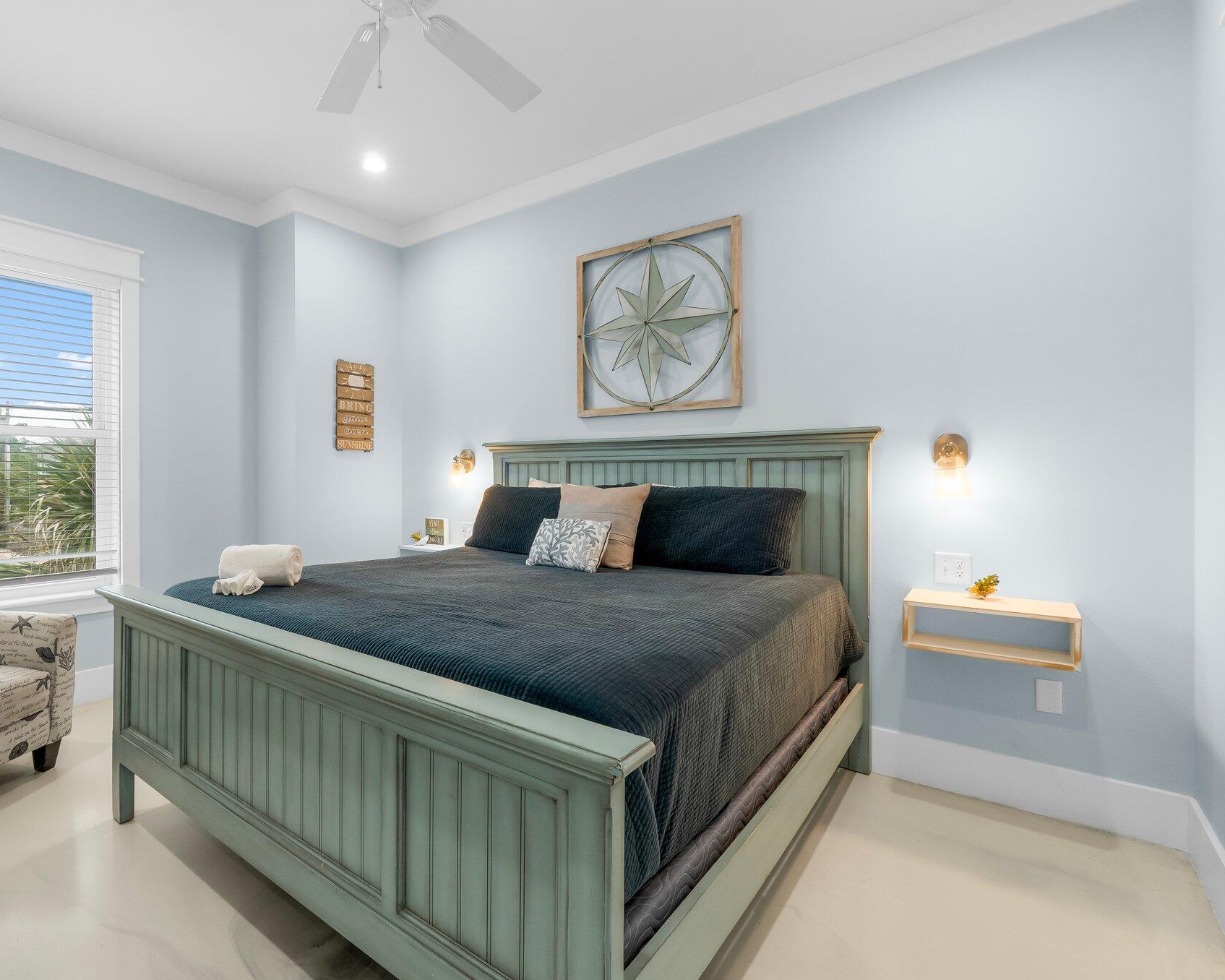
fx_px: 616
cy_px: 491
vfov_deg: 77.0
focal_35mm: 17
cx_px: 500
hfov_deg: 88.7
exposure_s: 1/15
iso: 400
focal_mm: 10
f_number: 9
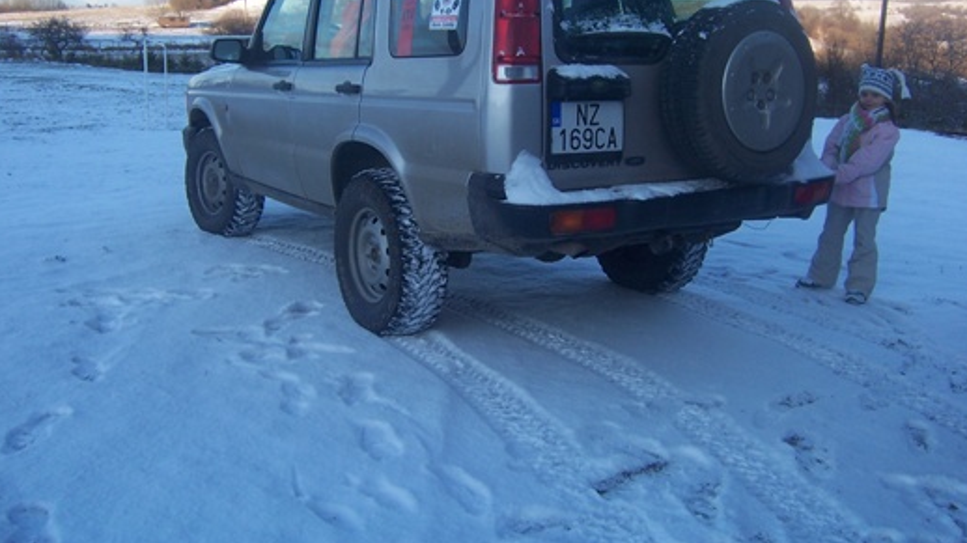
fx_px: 948
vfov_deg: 31.7
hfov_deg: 54.0
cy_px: 174
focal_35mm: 37
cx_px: 477
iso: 80
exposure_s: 1/350
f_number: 3.4
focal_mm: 5.5
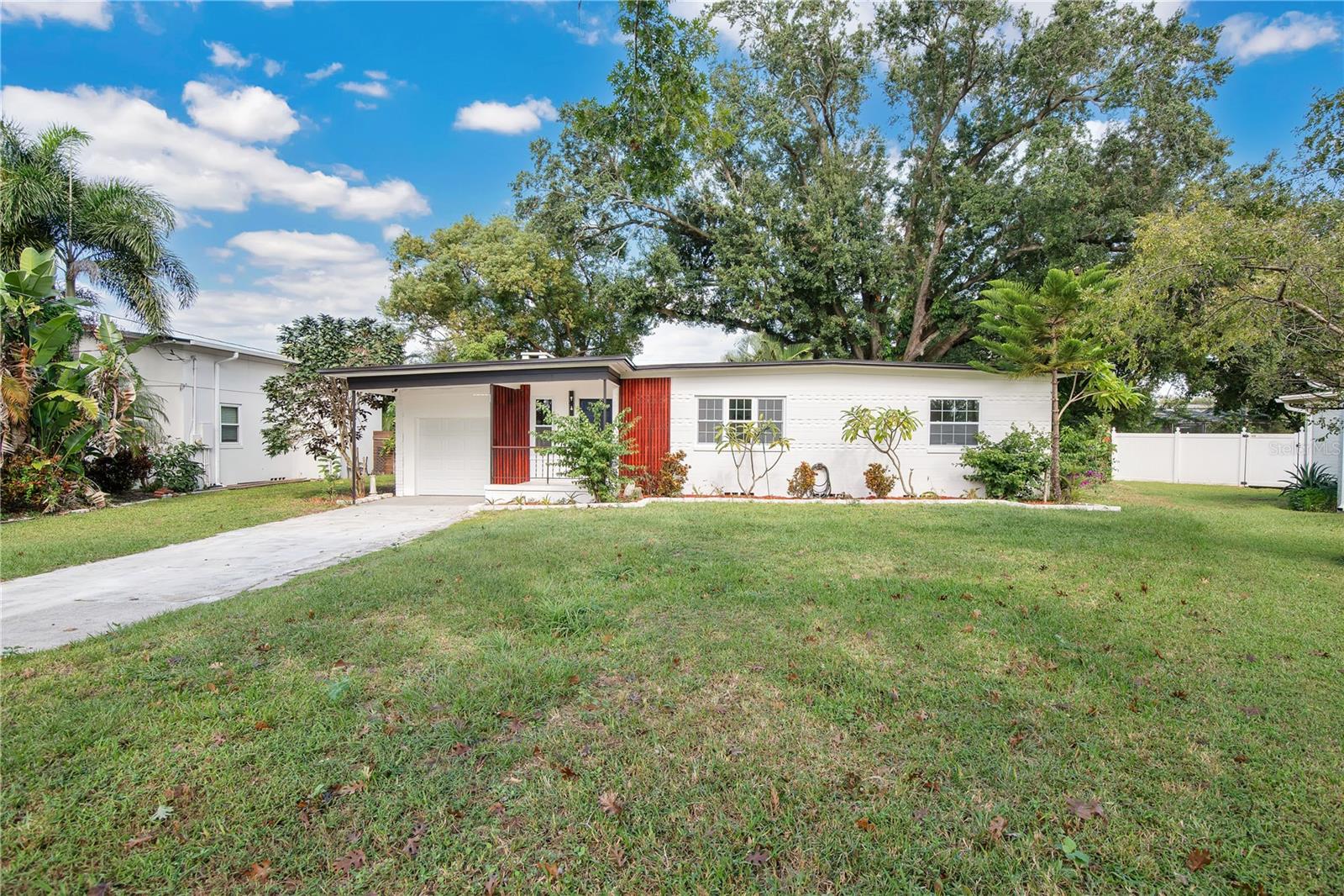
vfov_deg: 73.7
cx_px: 672
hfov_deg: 96.7
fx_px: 597
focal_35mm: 16
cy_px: 448
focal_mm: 16
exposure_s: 1/100
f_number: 6.3
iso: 100
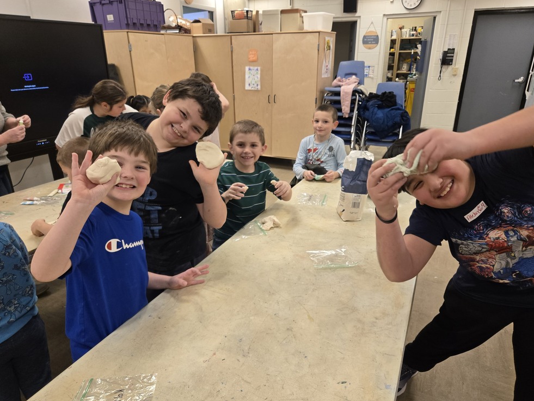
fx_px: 370
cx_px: 270
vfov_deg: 56.8
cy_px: 208
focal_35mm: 24
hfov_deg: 71.6
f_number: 1.8
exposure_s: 1/120
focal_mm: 5.4
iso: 250
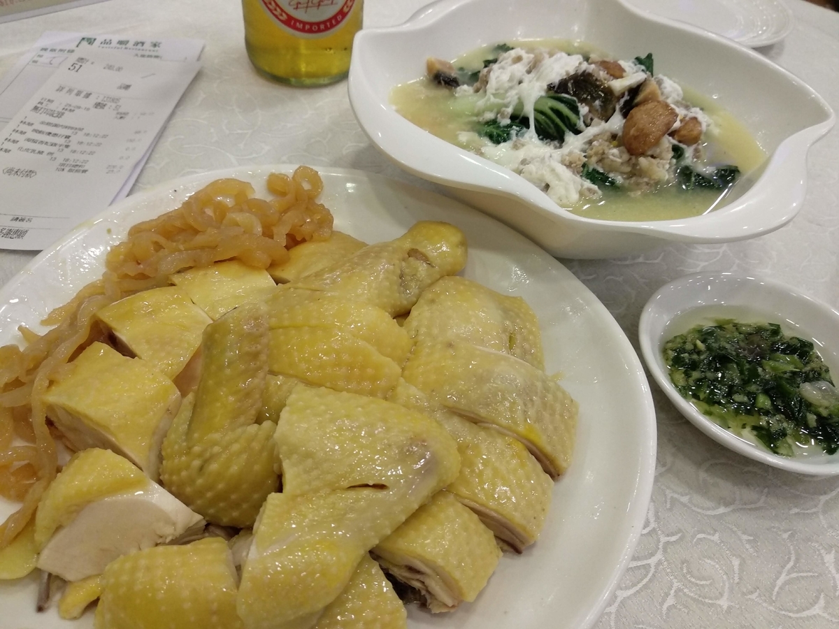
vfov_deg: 53.1
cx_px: 420
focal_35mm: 26
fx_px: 630
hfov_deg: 67.3
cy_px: 314
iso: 500
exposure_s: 1/50
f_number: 2.2
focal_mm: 3.81
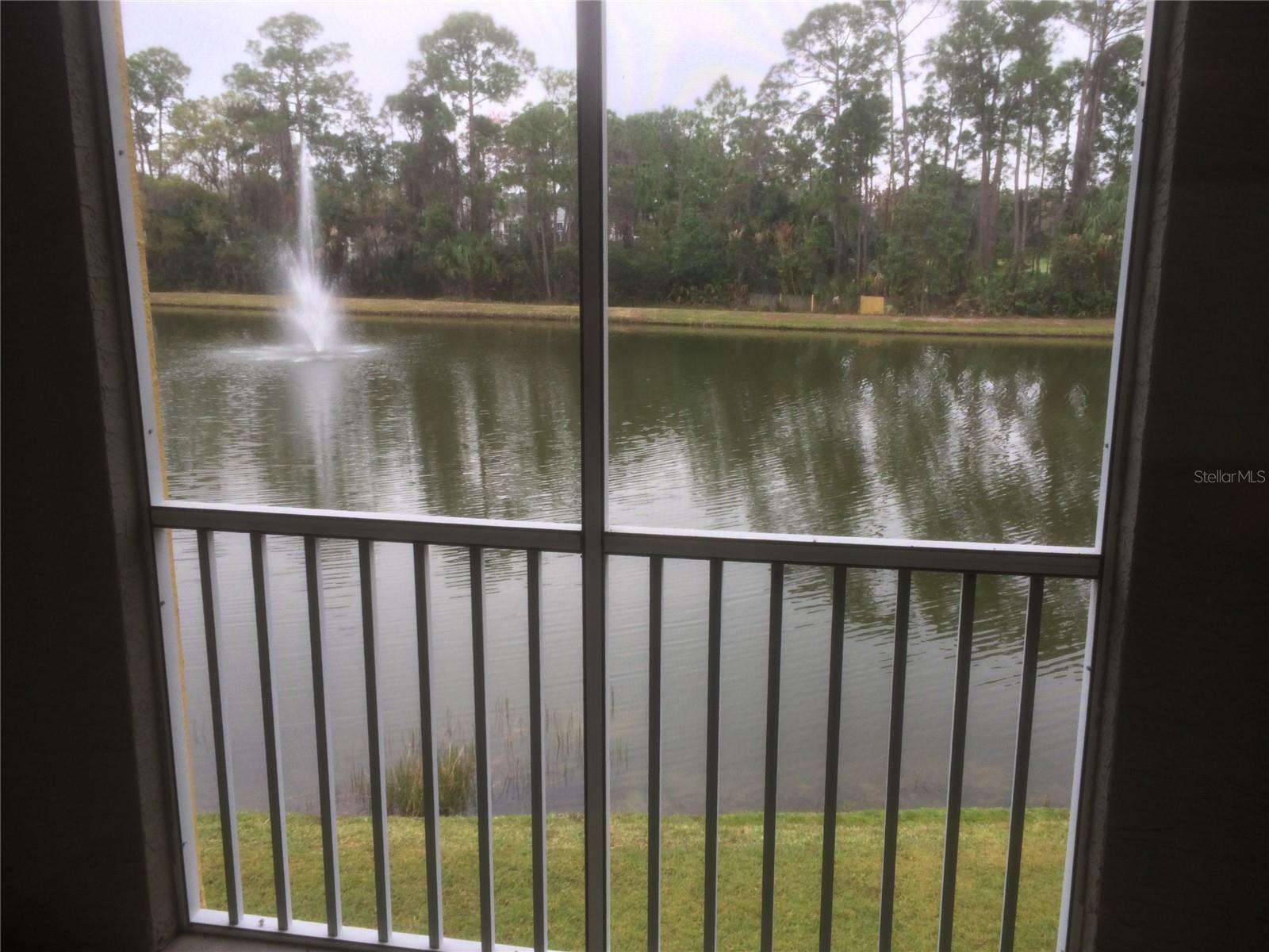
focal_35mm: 29
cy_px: 476
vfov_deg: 48.2
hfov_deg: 61.7
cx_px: 634
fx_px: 1063
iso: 40
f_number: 2.2
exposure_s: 1/120
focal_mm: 4.15
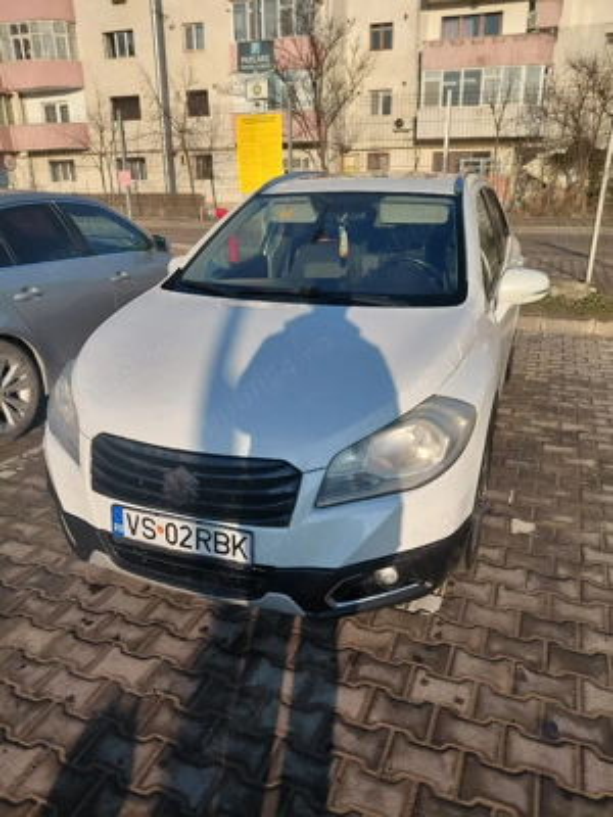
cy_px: 408
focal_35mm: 25
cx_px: 306
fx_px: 590
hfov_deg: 54.9
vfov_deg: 69.4
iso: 50
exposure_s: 1/2000
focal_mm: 4.69
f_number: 1.8
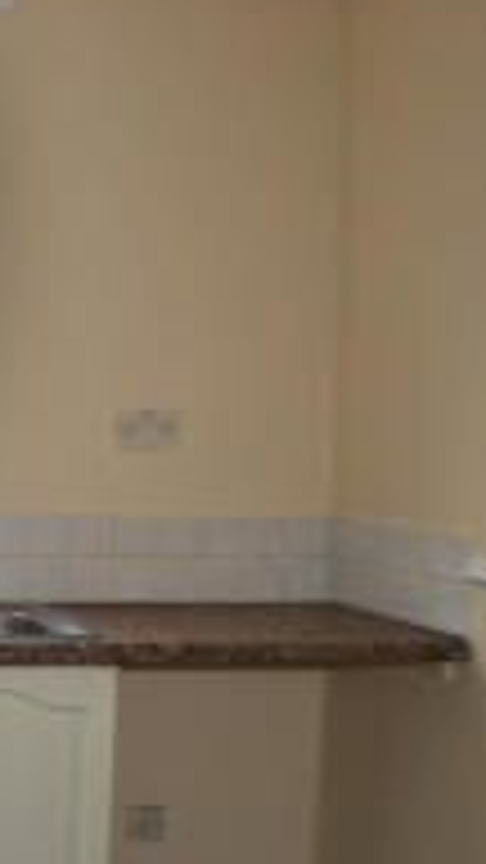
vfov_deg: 27.0
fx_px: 1787
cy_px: 583
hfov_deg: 13.8
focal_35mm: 78
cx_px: -392
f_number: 4
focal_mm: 20
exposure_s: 1/125
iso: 125
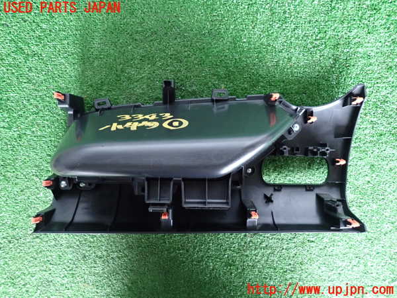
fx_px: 287
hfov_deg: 69.4
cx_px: 198
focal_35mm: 25
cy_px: 149
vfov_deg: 54.9
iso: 800
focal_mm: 4.5
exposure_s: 1/20
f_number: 2
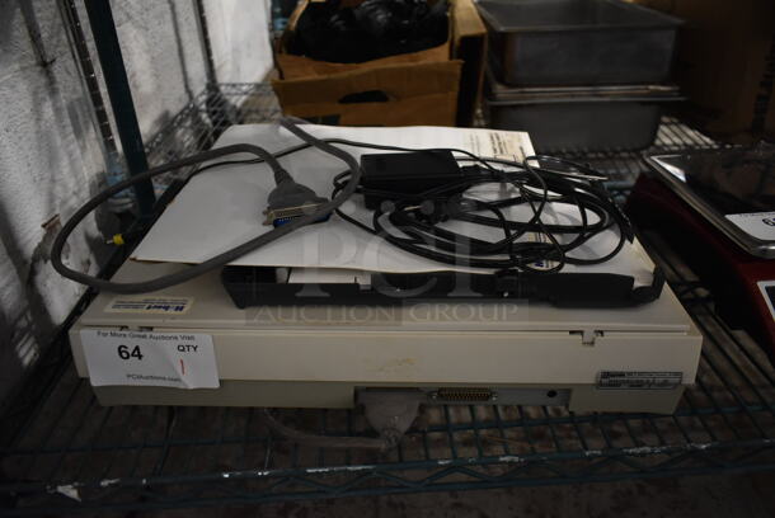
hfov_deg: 67.3
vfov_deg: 48.0
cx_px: 388
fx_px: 582
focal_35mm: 27
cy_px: 259
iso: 1400
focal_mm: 18
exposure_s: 1/30
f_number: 3.5
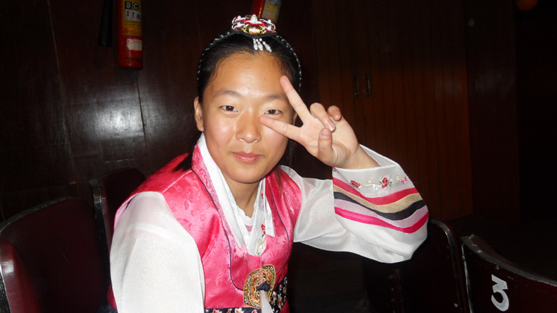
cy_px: 183
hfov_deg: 62.6
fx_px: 458
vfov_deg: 37.7
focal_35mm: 31
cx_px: 280
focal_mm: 6
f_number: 2.8
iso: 200
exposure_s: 1/45
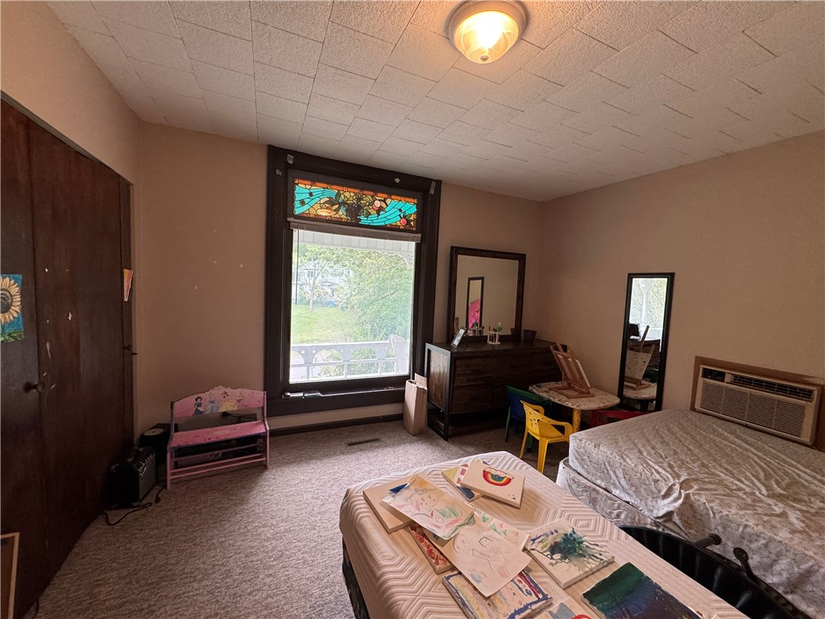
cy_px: 310
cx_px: 412
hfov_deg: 102.1
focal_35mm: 14
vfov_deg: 85.7
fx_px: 334
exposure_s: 1/120
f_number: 2.2
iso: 250
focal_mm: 2.22
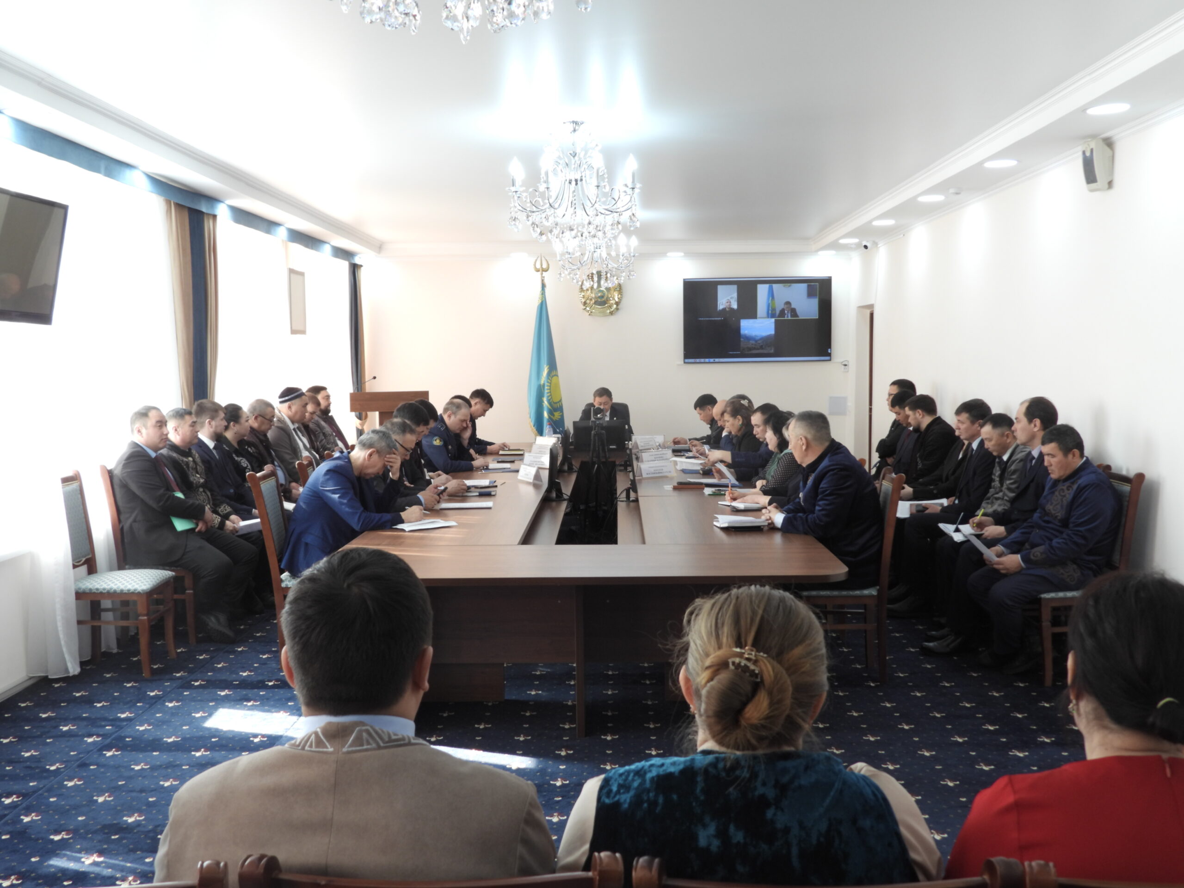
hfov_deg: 52.6
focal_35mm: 35
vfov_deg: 40.7
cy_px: 444
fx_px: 1197
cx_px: 592
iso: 100
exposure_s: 1/30
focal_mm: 6.3
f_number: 3.2
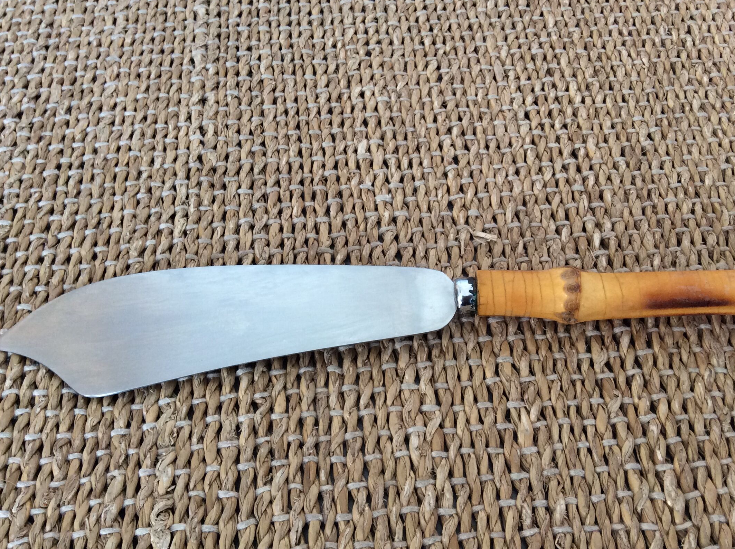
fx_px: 827
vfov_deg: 36.7
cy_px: 280
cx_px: 406
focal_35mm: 39
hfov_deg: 47.8
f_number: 2.4
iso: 100
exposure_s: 1/24
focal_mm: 3.3
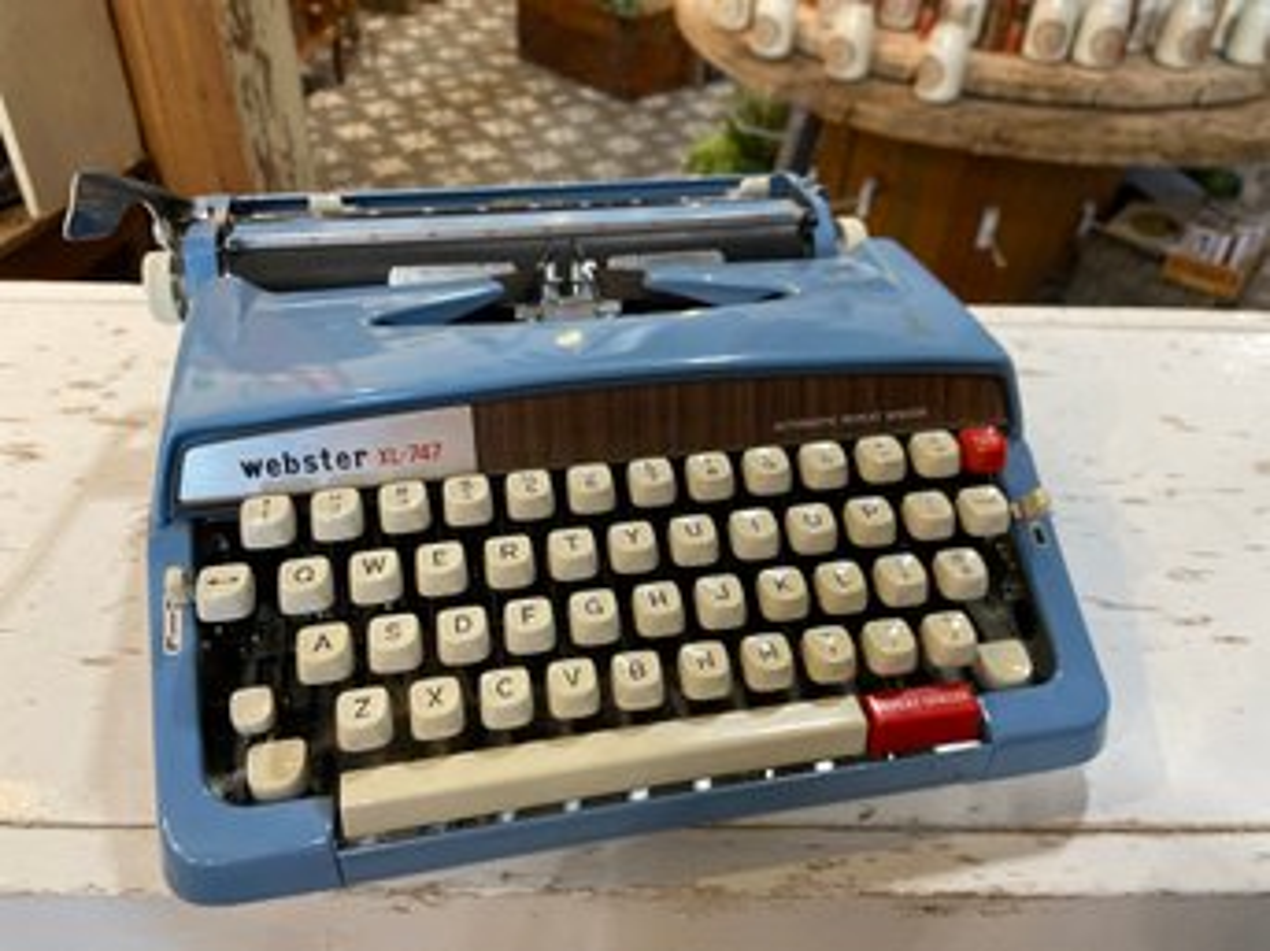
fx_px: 954
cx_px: 635
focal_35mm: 26
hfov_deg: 67.3
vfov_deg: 53.0
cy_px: 476
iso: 250
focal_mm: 4.25
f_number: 1.8
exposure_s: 1/60
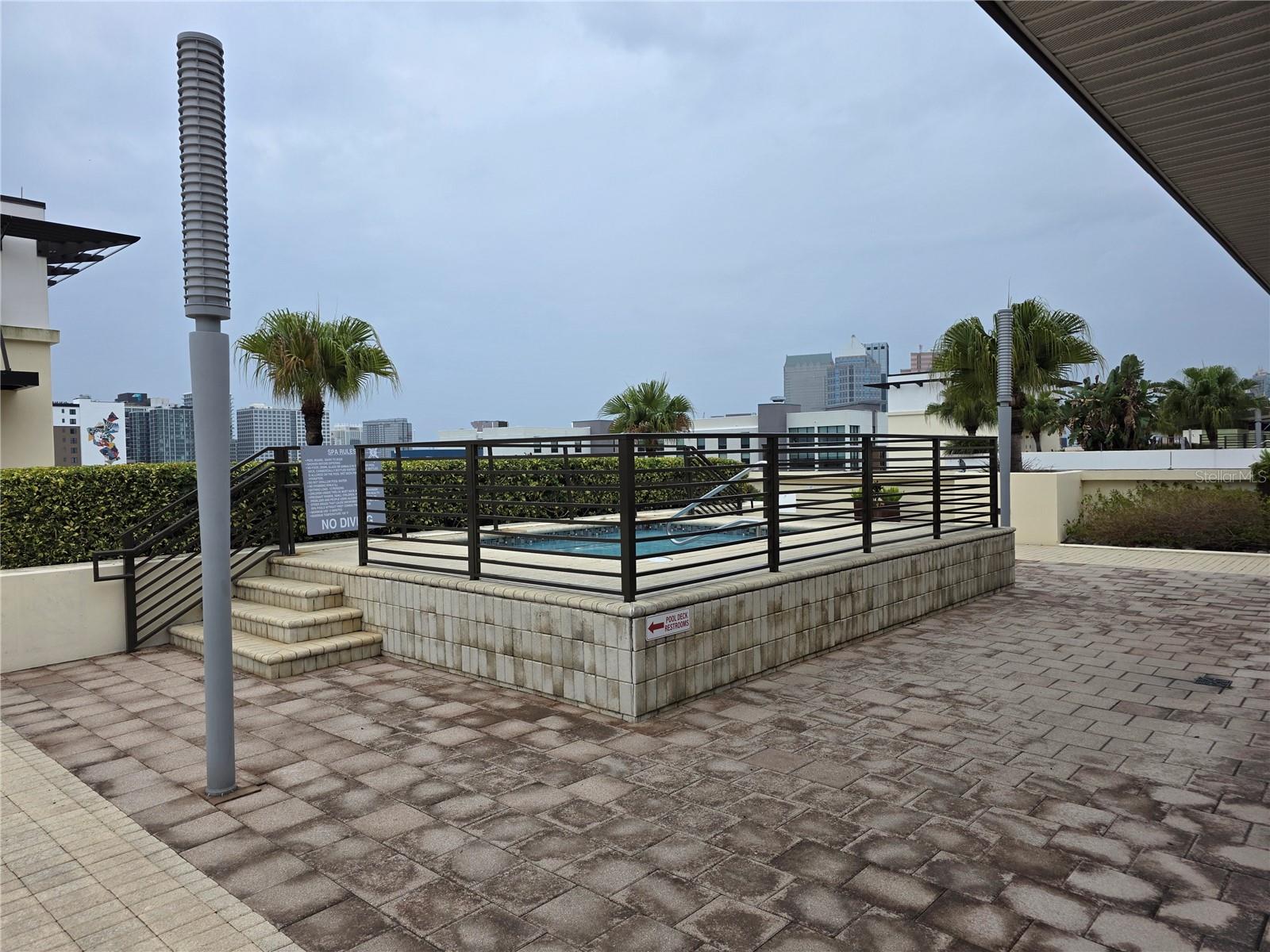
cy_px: 476
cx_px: 635
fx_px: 844
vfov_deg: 58.9
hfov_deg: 73.9
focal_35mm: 23
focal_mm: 6.3
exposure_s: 1/2277
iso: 80
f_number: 1.7
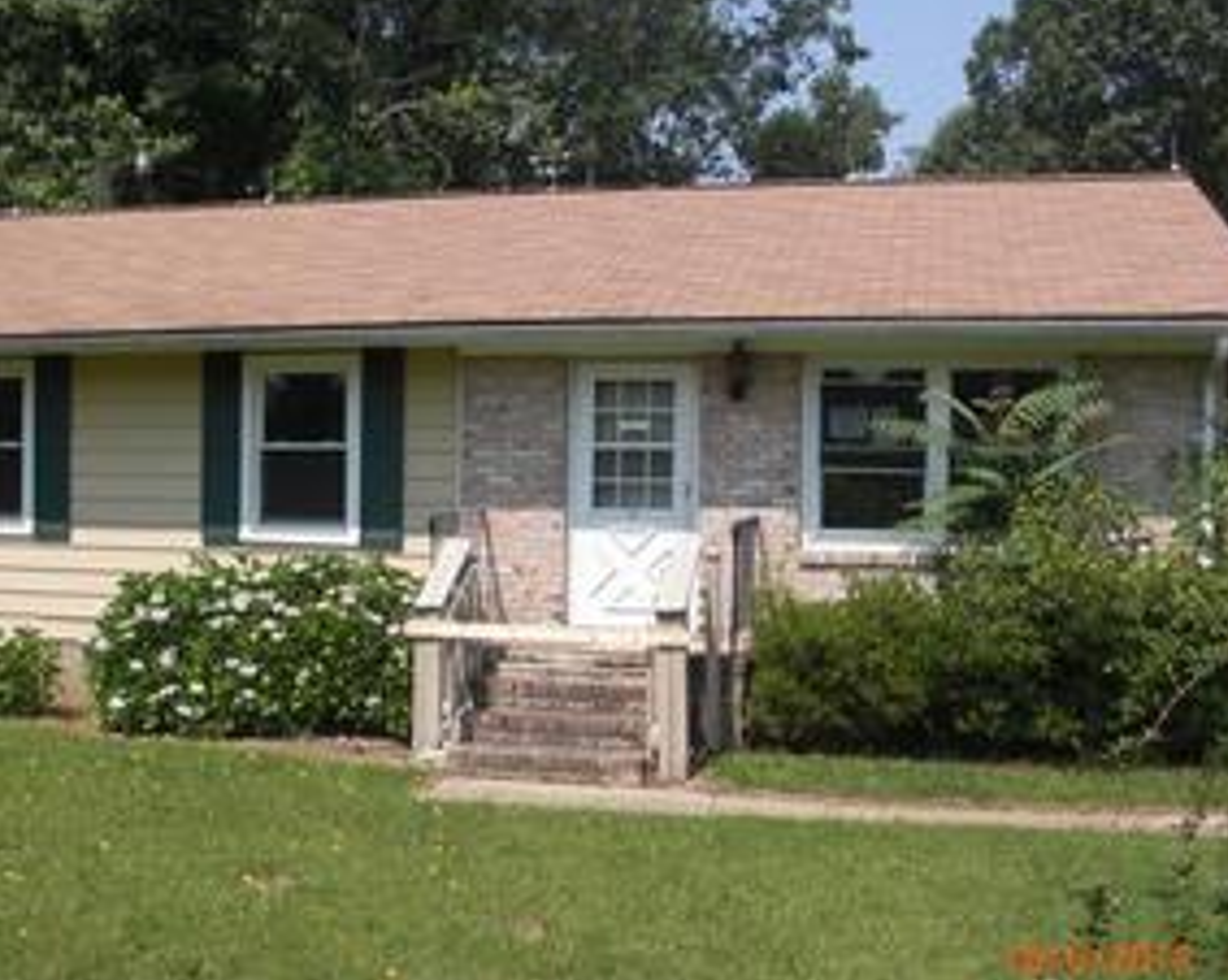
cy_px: 507
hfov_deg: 42.8
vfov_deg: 34.9
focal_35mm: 43
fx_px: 1562
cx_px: 534
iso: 50
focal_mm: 6.3
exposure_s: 1/160
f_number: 7.9
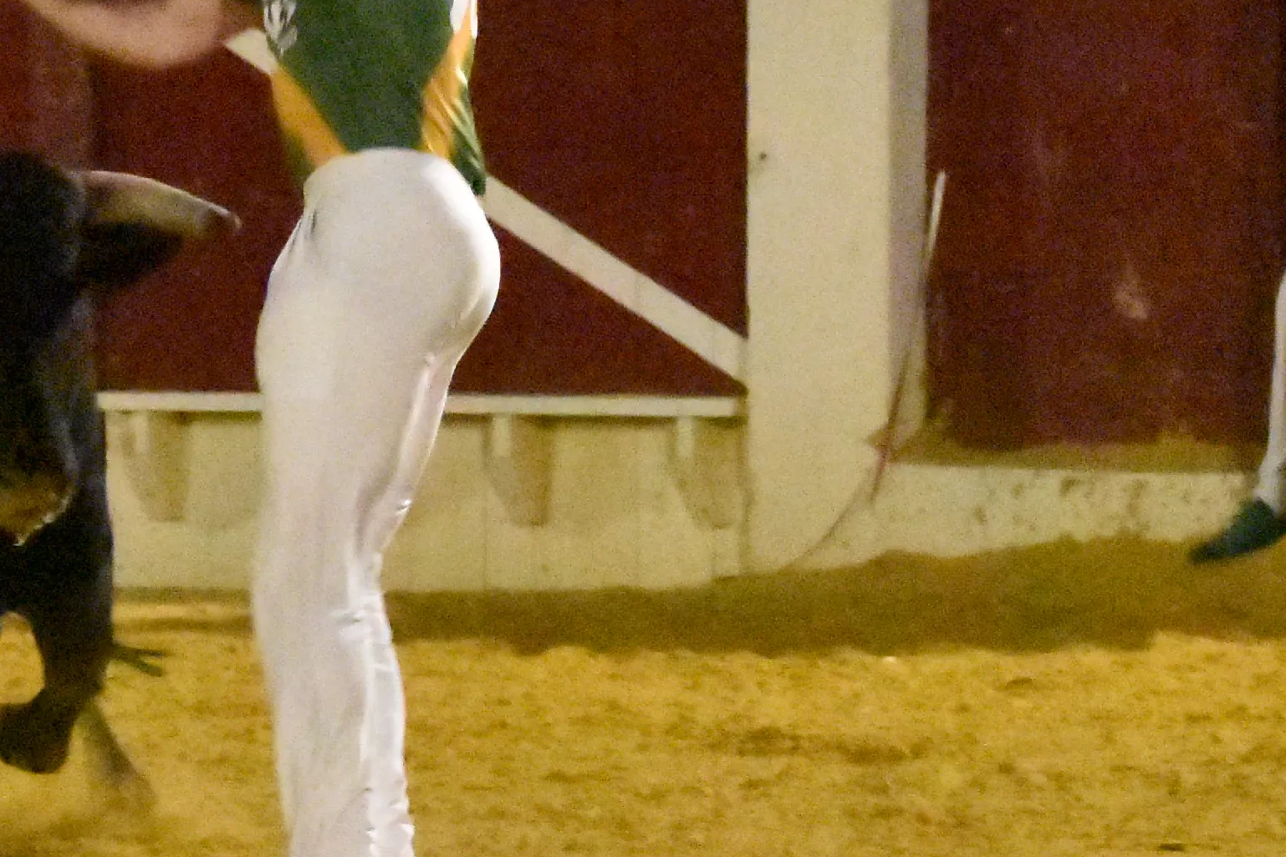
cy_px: 6
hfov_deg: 4.3
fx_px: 17144
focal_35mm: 480
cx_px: 780
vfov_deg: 2.9
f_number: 5.6
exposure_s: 1/500
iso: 25600
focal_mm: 82
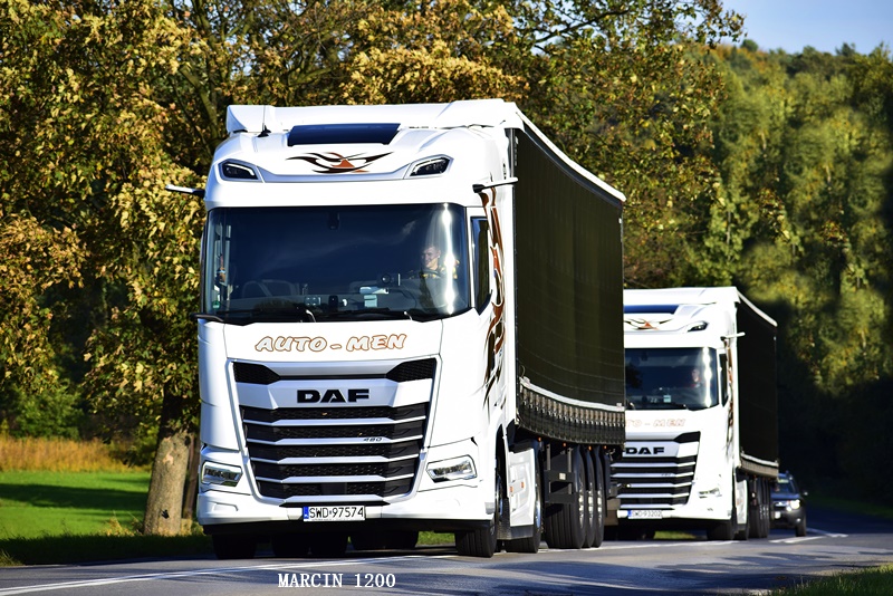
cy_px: 298
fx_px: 4839
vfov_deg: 7.0
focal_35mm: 195
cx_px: 446
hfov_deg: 10.5
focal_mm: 130
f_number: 6.3
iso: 200
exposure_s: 1/640
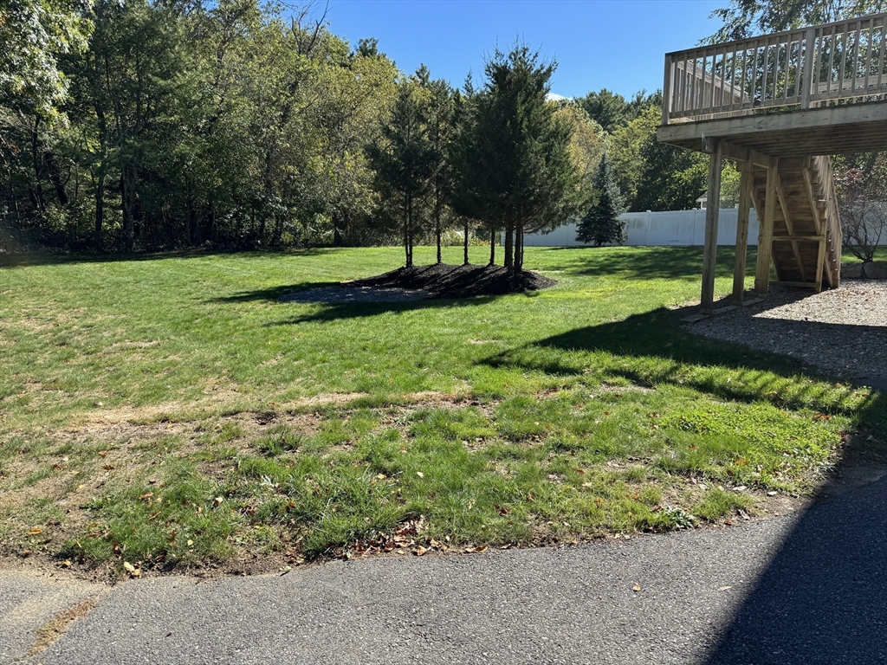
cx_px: 444
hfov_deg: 71.6
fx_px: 615
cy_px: 332
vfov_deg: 56.8
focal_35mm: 24
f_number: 1.78
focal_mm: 6.76
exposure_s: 1/1980
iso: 80
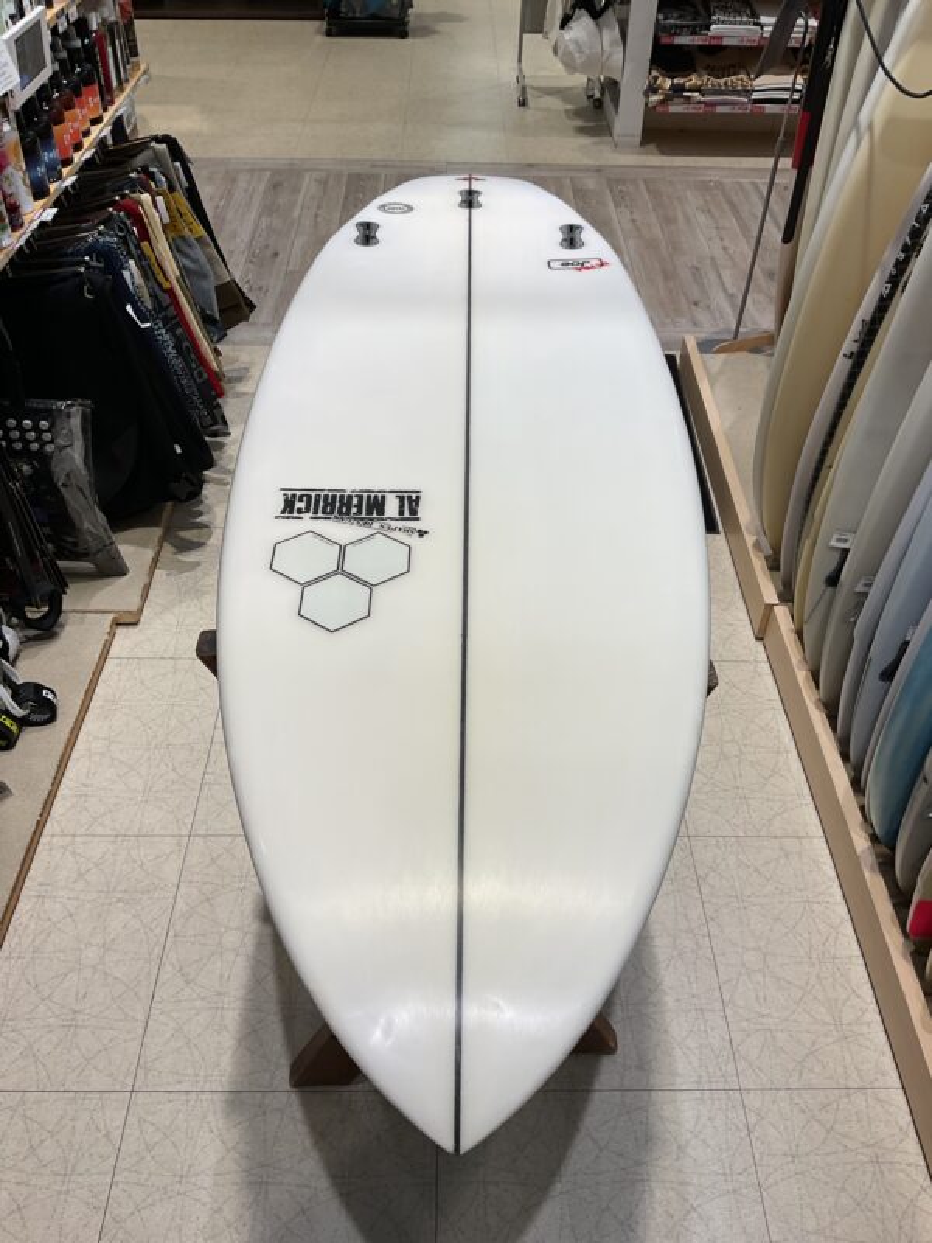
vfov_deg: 61.7
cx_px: 466
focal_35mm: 29
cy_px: 622
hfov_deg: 48.2
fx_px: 1041
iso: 16
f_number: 1.8
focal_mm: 3
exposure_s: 1/120
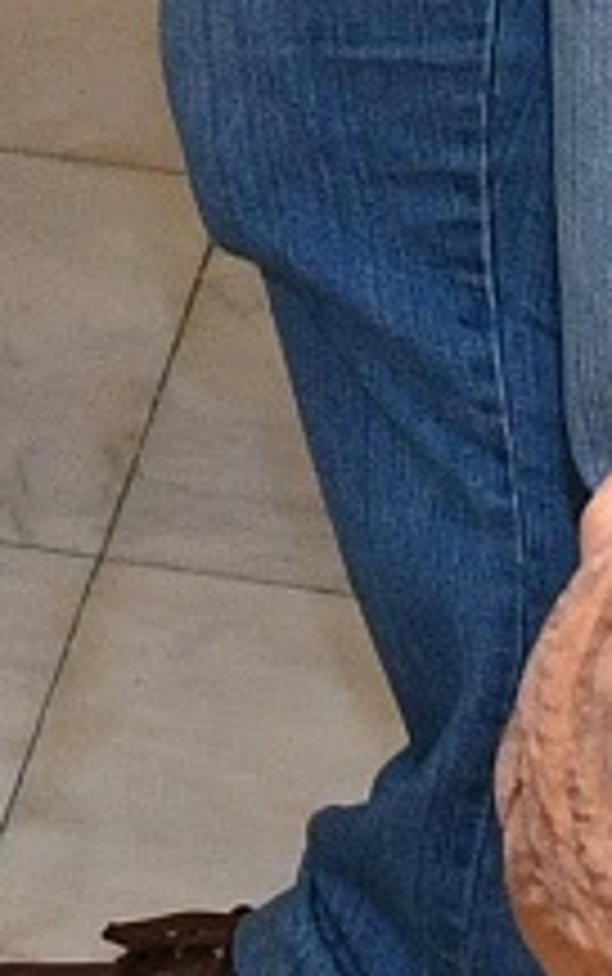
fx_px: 7511
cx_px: -1778
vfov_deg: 6.7
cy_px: -1968
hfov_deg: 4.3
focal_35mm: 282
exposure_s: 1/80
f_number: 5
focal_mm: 18
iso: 640
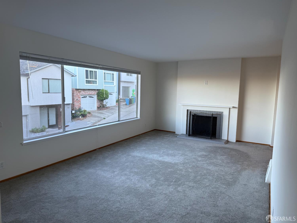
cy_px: 112
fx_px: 206
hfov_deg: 71.6
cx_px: 148
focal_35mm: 24
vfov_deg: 56.8
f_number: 1.78
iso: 80
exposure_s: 1/141
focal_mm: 6.76
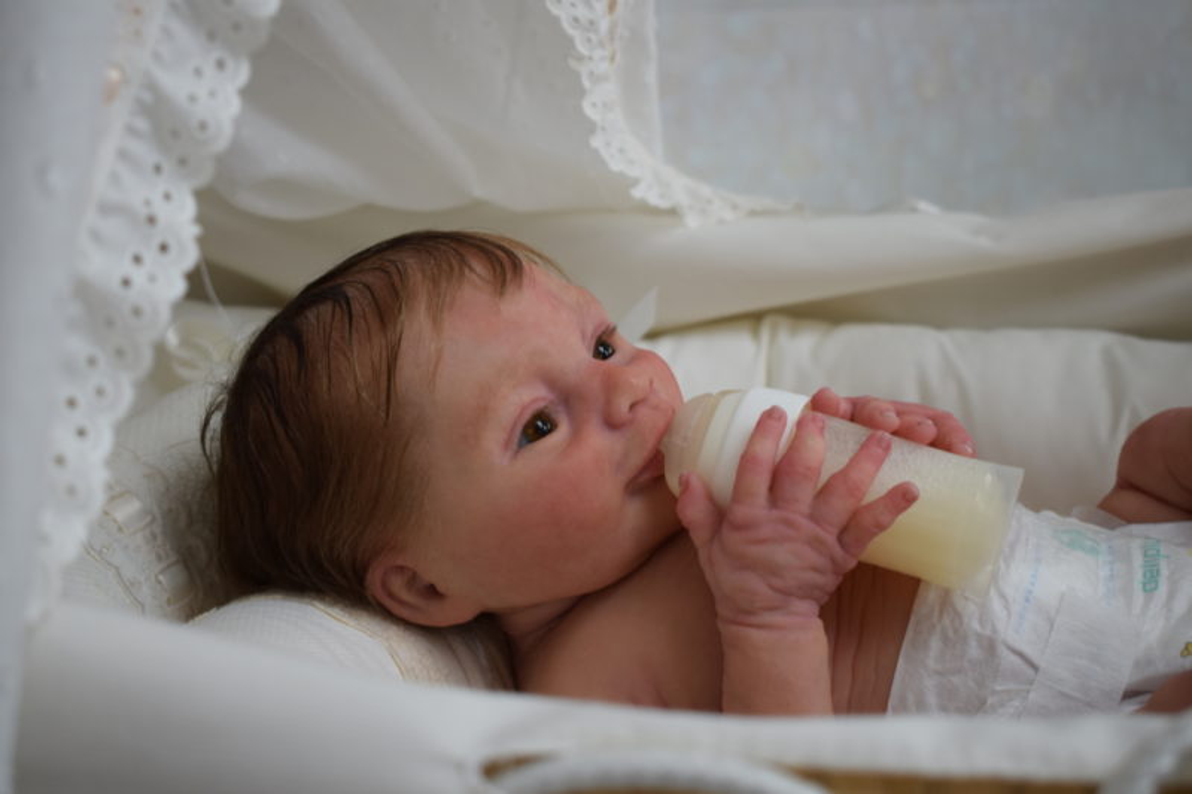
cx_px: 596
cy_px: 397
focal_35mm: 52
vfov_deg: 25.7
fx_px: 1738
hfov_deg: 37.9
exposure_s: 1/80
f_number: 4.5
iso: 400
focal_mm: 35
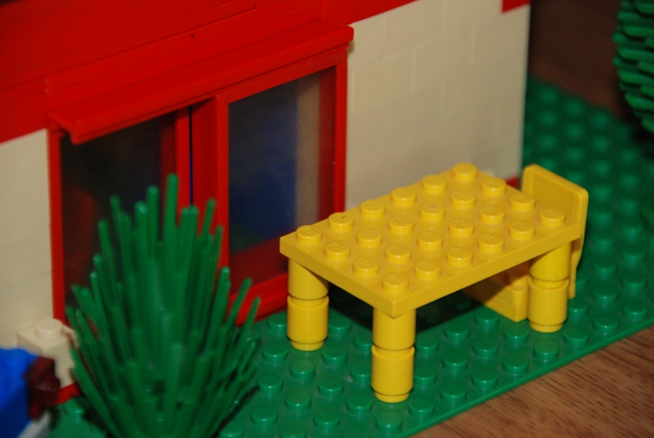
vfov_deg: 4.6
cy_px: 219
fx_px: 5458
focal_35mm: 300
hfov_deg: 6.9
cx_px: 327
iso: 400
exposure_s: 1/60
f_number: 6.3
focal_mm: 200
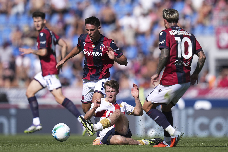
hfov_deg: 5.2
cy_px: 76
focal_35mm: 400
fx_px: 2533
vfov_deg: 3.4
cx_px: 114
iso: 400
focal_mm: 400
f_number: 3.2
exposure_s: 1/10000
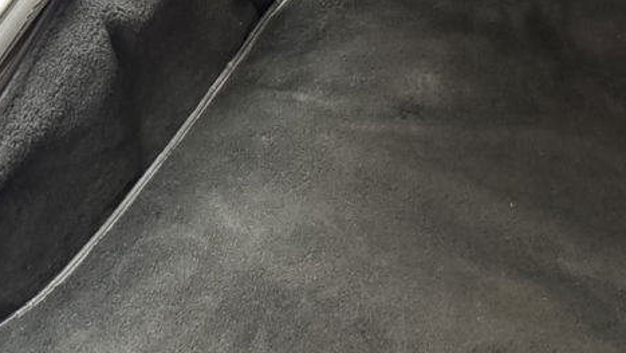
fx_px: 714
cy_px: 106
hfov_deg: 47.0
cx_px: 240
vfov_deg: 27.5
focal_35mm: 43
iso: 800
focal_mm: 6.76
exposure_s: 1/33
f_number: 1.78
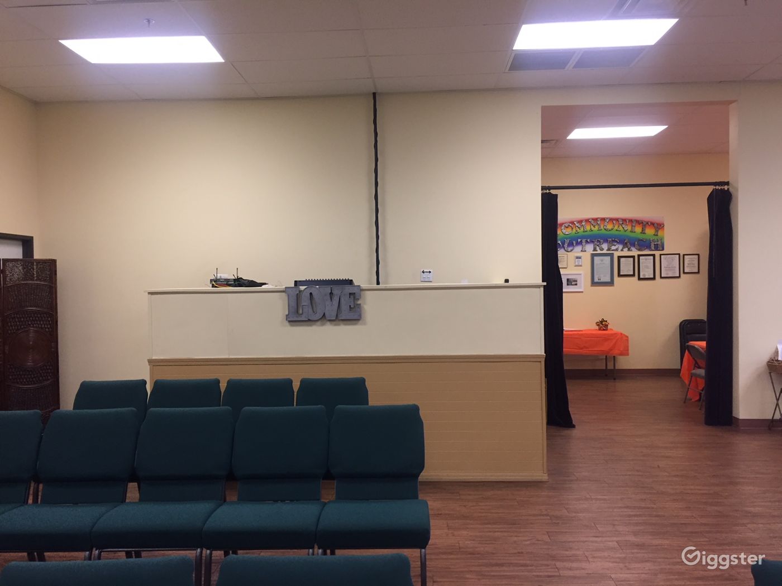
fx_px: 655
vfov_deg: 48.2
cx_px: 391
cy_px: 293
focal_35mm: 29
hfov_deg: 61.7
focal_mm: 4.15
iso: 50
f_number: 2.2
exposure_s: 1/30
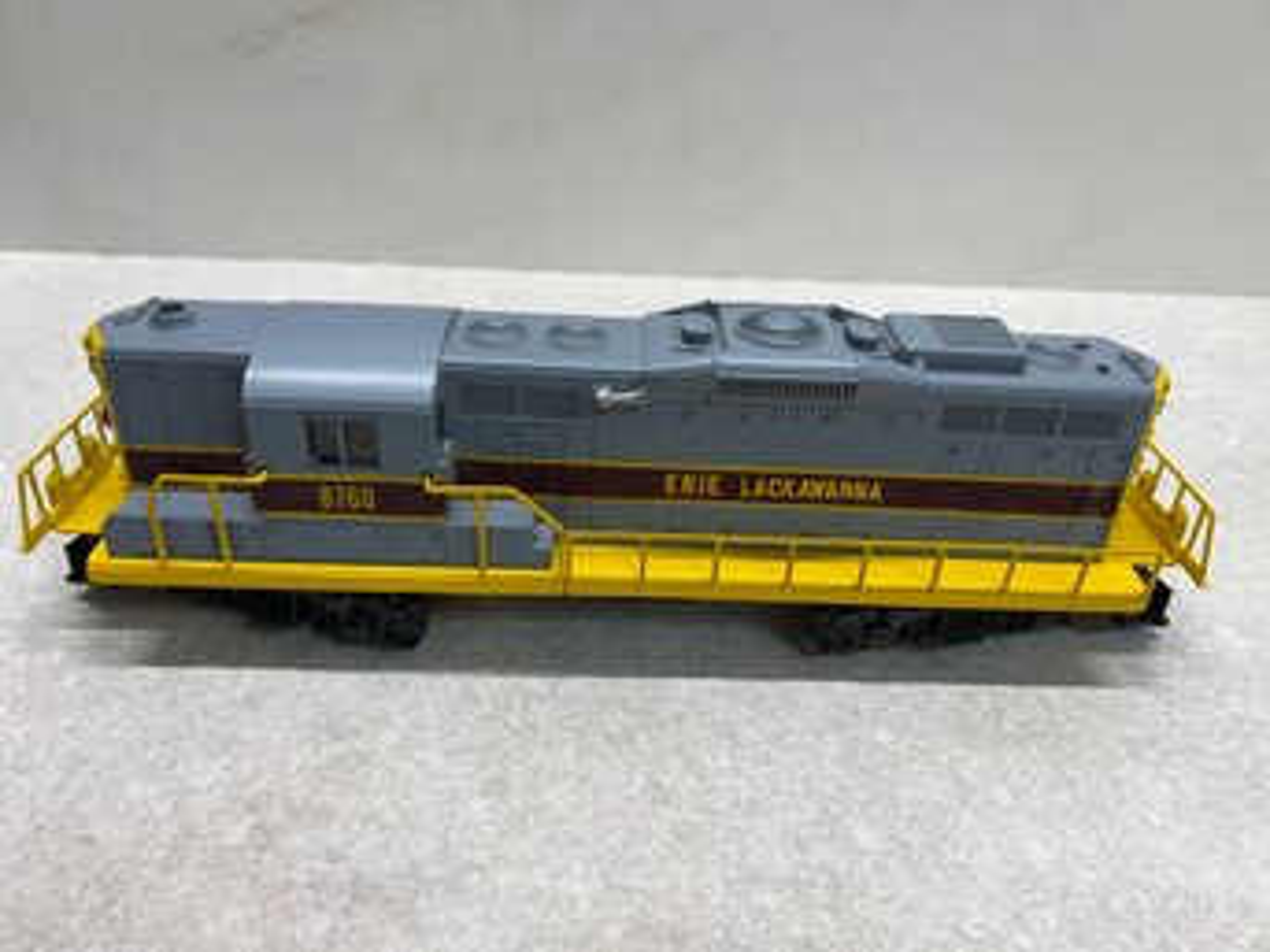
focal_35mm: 26
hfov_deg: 67.3
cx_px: 635
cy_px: 476
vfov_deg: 53.0
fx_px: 954
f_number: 1.5
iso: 50
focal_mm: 5.7
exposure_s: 1/120
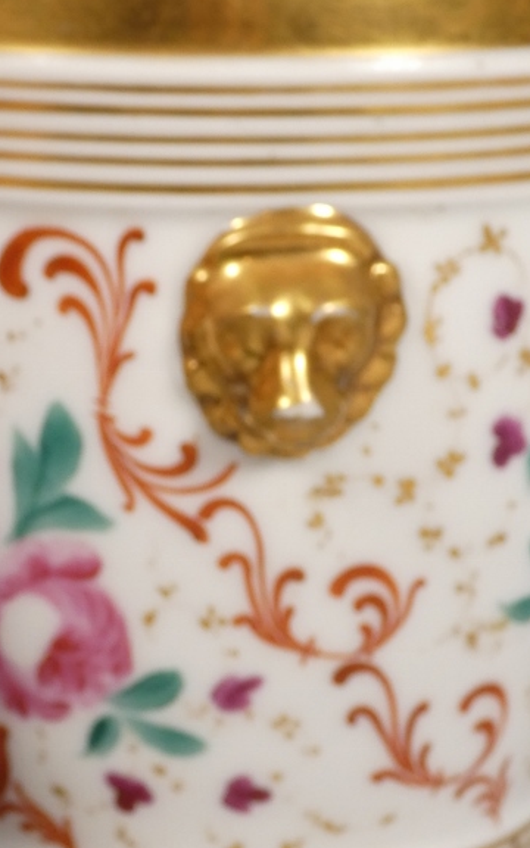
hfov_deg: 9.9
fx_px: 3051
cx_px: 174
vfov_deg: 15.8
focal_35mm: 132
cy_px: 470
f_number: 4.3
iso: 320
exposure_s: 1/125
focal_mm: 12.5
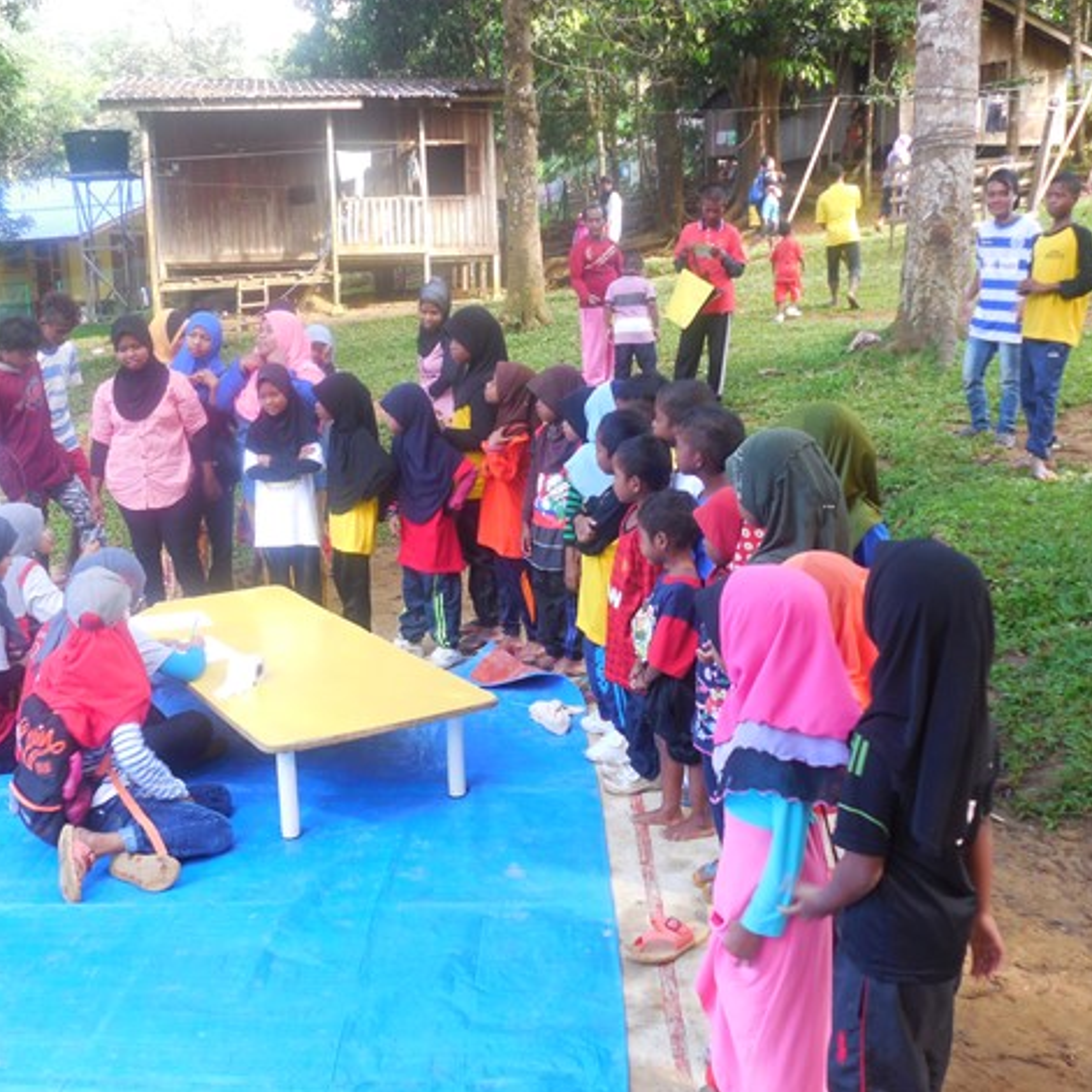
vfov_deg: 46.0
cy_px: 547
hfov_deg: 45.9
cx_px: 471
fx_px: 1285
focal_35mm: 36
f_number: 3.8
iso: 125
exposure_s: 1/30
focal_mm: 5.3
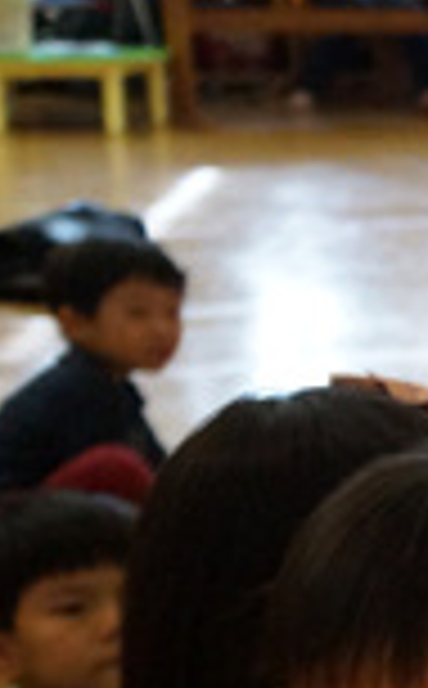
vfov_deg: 14.1
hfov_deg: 7.4
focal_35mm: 147
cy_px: 641
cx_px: 1428
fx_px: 2759
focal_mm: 23
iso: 3200
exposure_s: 1/125
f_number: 4
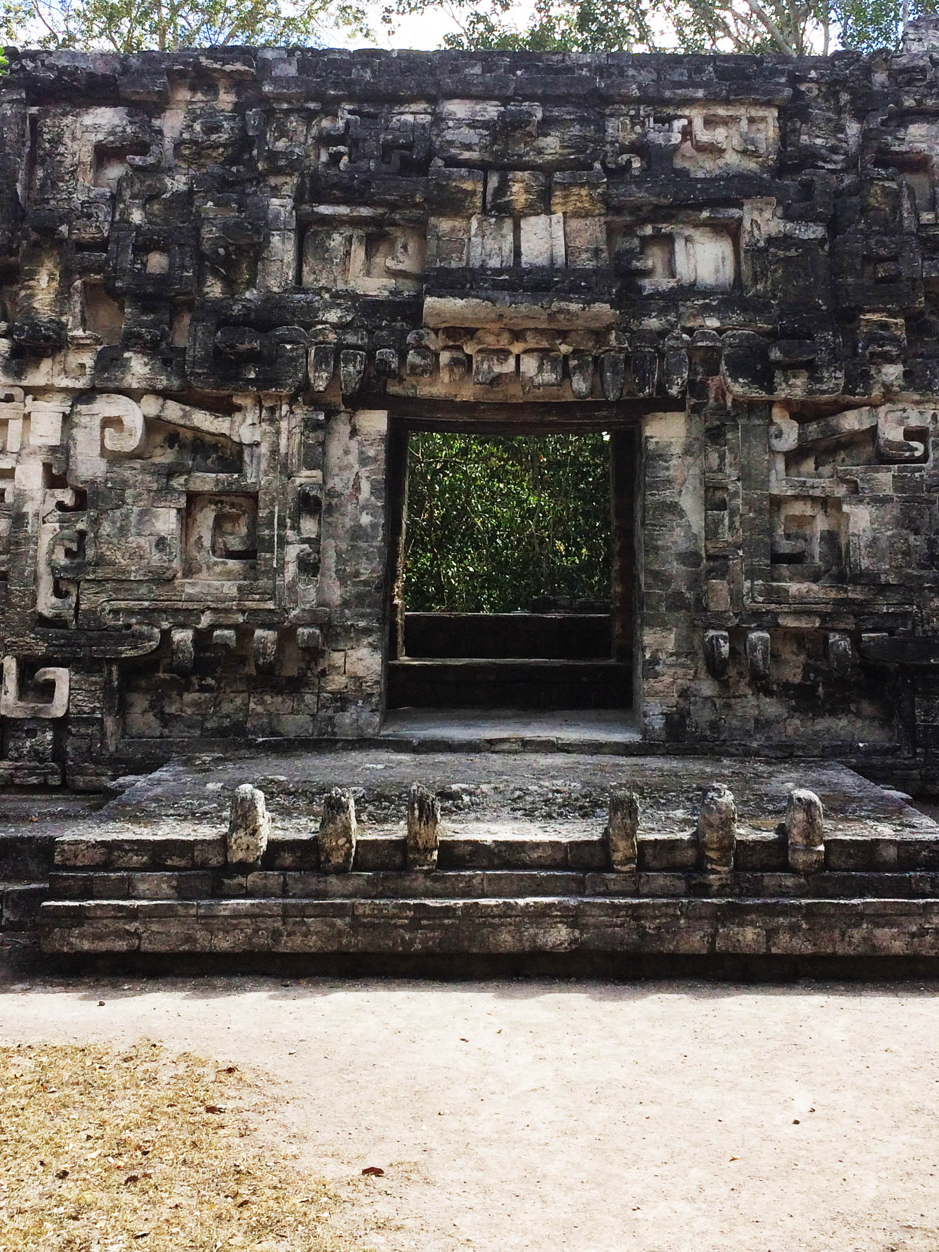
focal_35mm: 44
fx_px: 1592
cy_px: 458
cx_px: 497
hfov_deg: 32.9
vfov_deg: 42.6
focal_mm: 4.15
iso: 32
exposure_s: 1/1414
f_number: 2.2
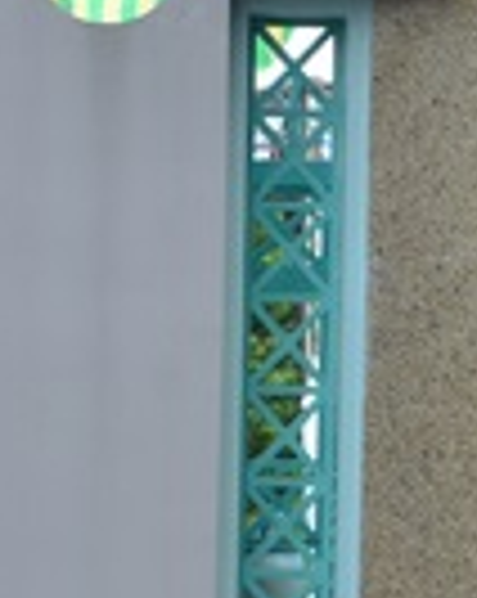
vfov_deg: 5.6
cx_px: 1404
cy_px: 272
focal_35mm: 344
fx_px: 6084
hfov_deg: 4.3
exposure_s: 1/400
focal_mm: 50
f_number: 10
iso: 640
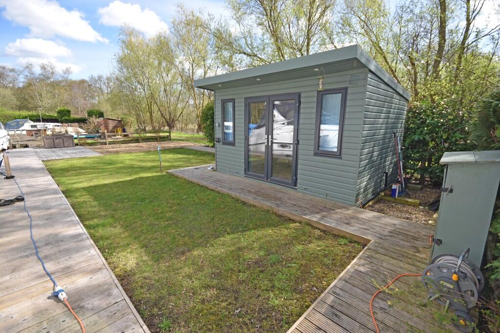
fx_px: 208
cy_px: 166
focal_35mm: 15
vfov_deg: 77.3
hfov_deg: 100.4
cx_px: 250
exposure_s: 1/160
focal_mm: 10
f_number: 6.3
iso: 100
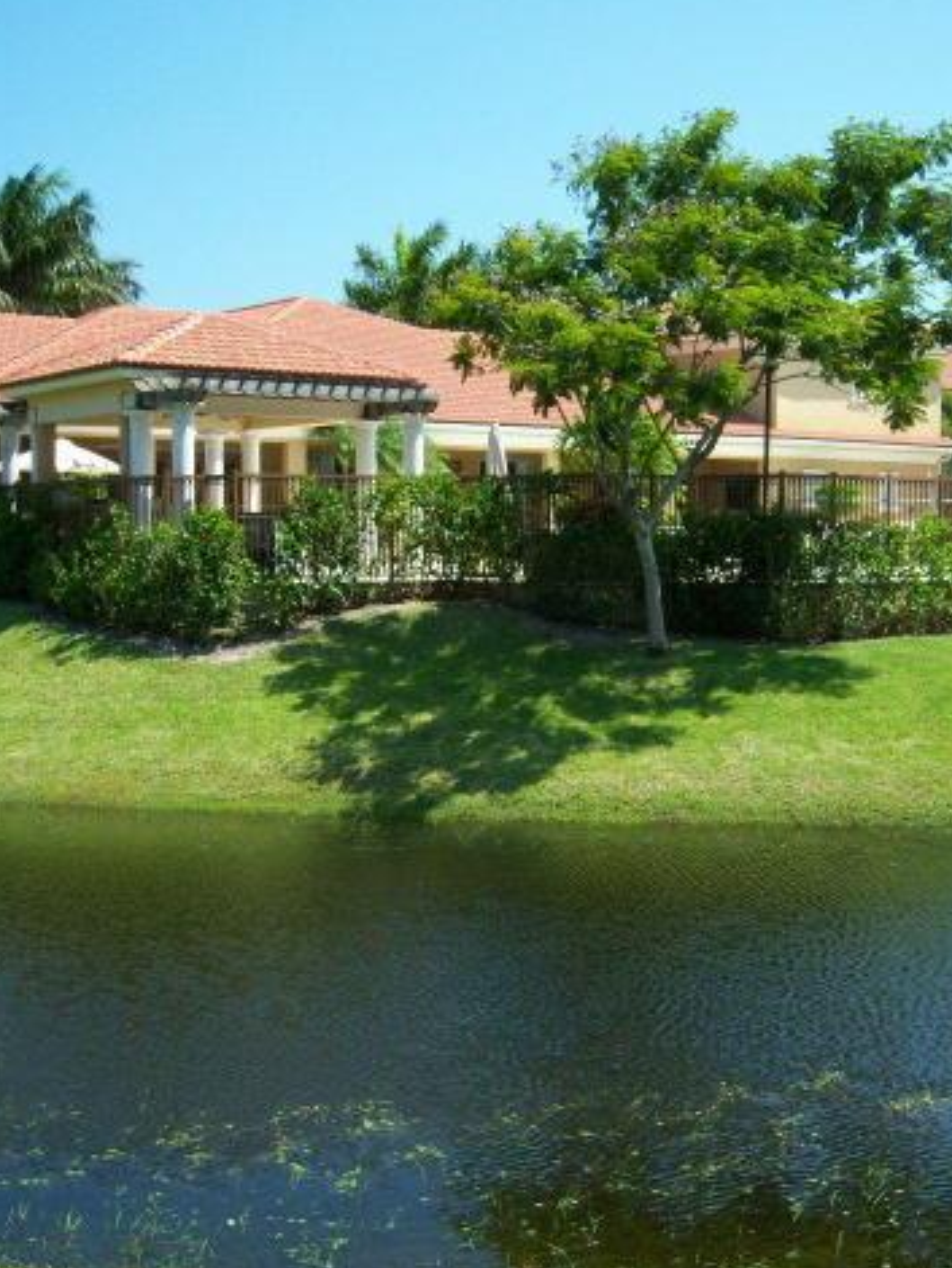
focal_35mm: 49
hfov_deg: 29.7
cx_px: 545
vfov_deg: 38.9
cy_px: 629
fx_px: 1795
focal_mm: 7.5
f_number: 4.8
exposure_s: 1/320
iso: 80
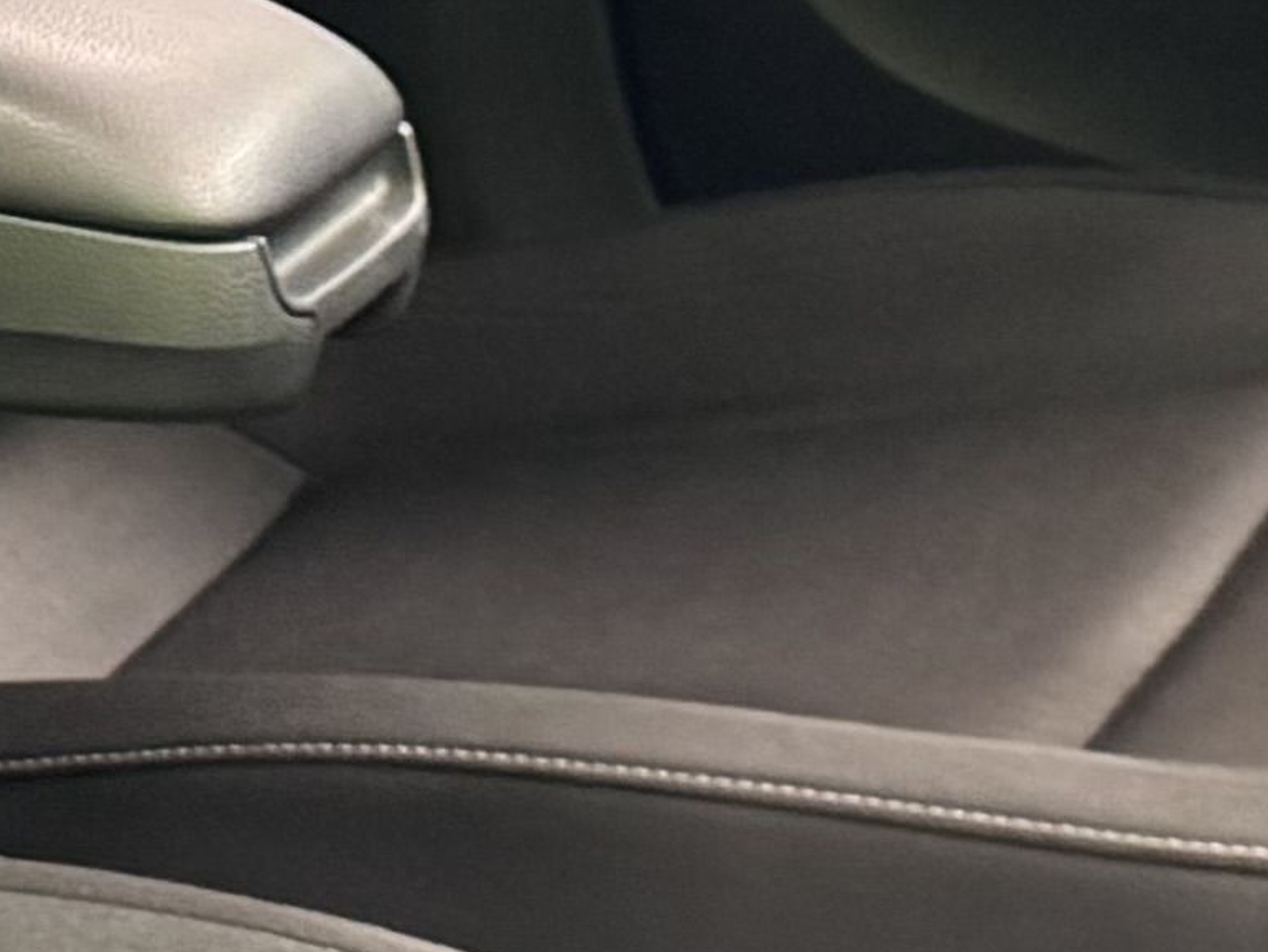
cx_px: -1189
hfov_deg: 10.3
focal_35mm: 178
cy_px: -110
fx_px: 6522
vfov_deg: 8.3
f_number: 1.78
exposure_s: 1/50
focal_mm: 6.76
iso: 800
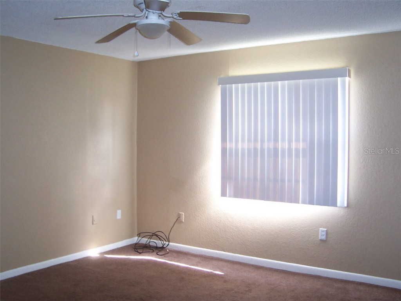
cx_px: 200
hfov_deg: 50.1
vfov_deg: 38.7
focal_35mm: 37
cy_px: 150
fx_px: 429
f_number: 2.8
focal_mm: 5.6
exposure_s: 1/15
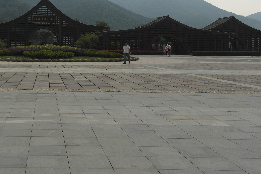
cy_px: 43
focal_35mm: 53
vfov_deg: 25.2
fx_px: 384
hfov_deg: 36.1
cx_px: 48
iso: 100
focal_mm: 20
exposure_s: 1/250
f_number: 6.3
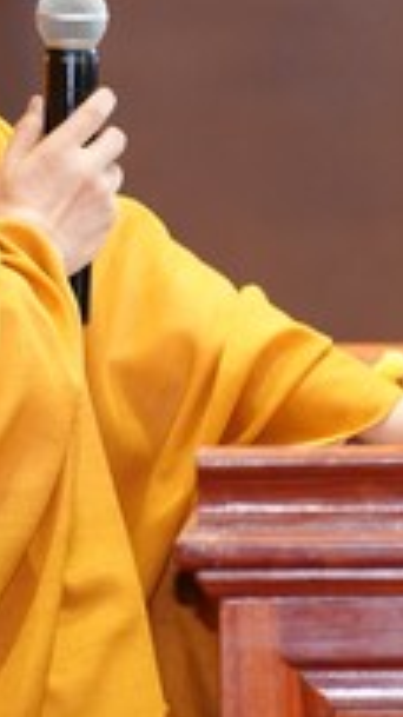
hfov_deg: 2.4
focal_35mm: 503
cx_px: 237
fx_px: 9568
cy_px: 108
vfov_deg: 4.3
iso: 2500
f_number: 2.8
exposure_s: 1/160
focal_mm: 150
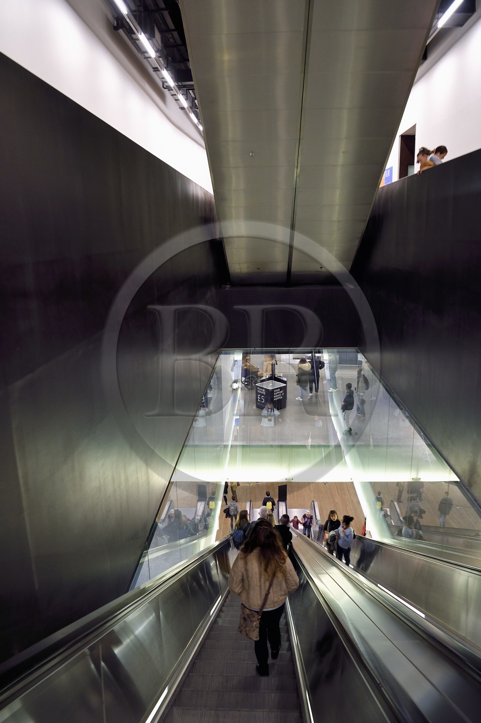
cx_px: 240
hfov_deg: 53.1
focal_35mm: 24
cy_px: 362
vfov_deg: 73.8
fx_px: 482
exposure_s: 1/15
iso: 800
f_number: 6.3
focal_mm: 24
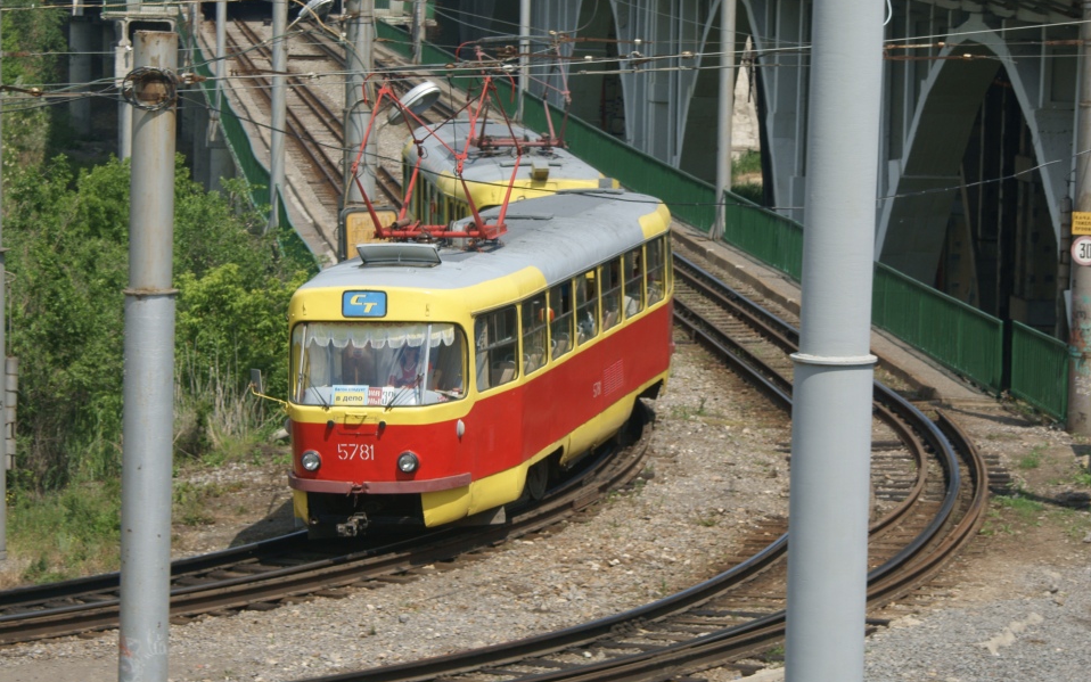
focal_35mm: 134
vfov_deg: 9.8
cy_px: 368
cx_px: 462
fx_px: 3985
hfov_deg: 15.6
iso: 100
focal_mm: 70
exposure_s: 1/160
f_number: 11
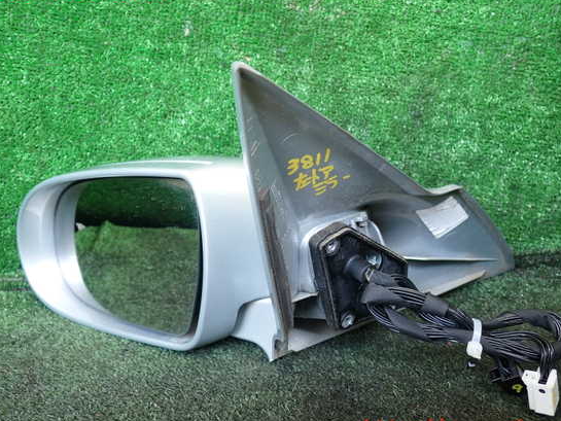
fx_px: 535
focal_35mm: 33
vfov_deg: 43.0
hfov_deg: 55.3
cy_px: 211
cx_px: 288
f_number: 2.3
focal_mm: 5.4
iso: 200
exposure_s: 1/40
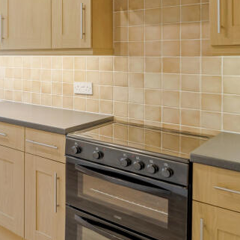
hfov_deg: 36.7
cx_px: -27
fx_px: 298
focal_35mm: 38
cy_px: 55
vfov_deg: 42.3
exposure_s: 1/40
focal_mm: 14
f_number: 6.3
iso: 320
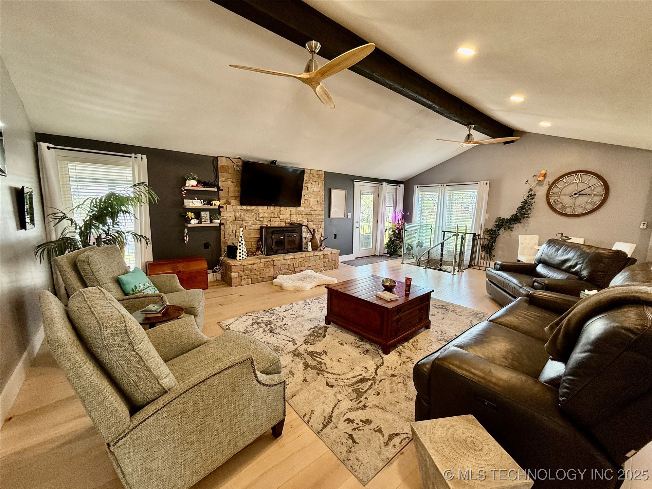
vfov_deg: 85.7
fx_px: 264
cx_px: 326
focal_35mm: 14
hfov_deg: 102.1
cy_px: 244
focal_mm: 2.22
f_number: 2.2
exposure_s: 1/120
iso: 125
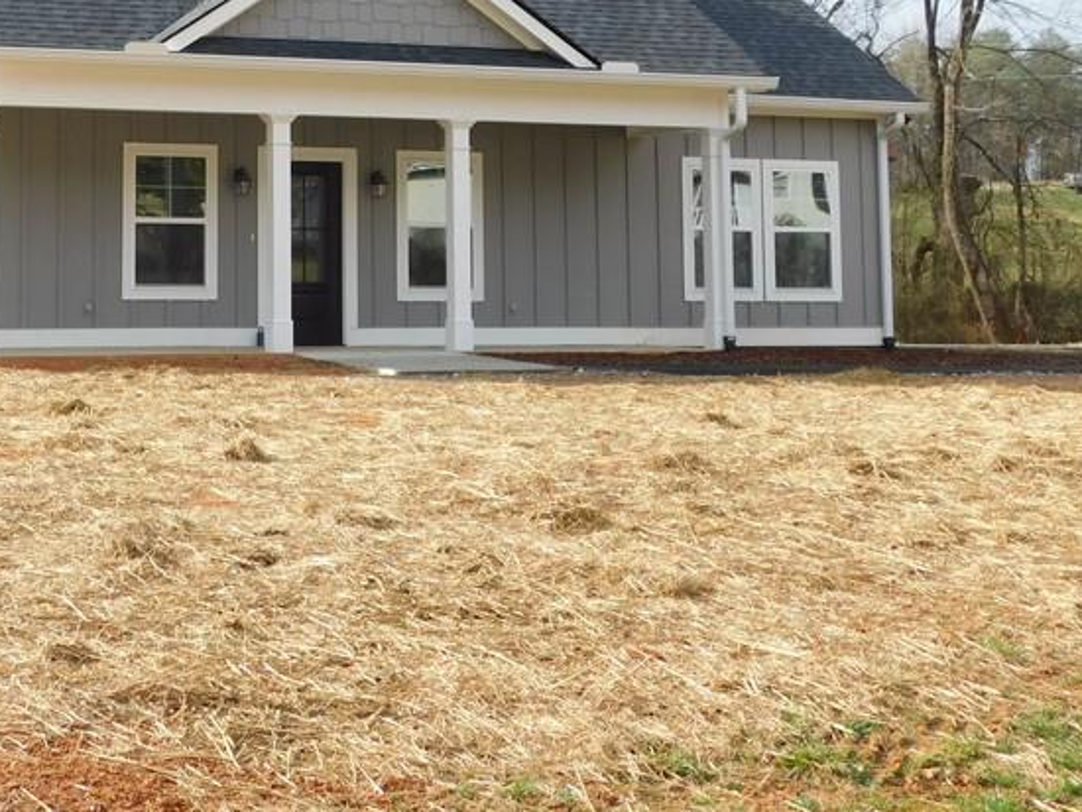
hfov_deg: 28.2
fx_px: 2095
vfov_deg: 21.4
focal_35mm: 67
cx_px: 177
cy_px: 61
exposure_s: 1/640
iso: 125
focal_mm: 6.3
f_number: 3.5
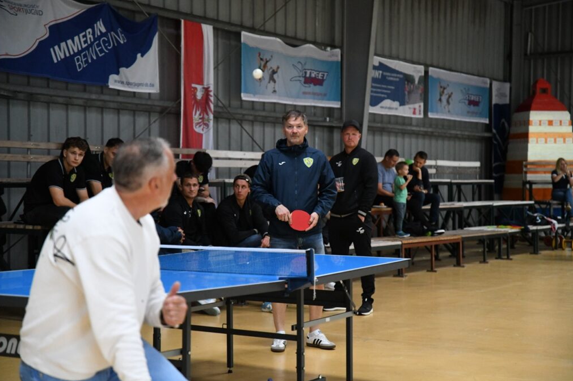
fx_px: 1129
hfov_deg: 28.5
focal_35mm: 71
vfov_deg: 19.2
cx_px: 285
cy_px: 193
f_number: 2.8
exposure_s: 1/1600
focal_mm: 70
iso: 8000
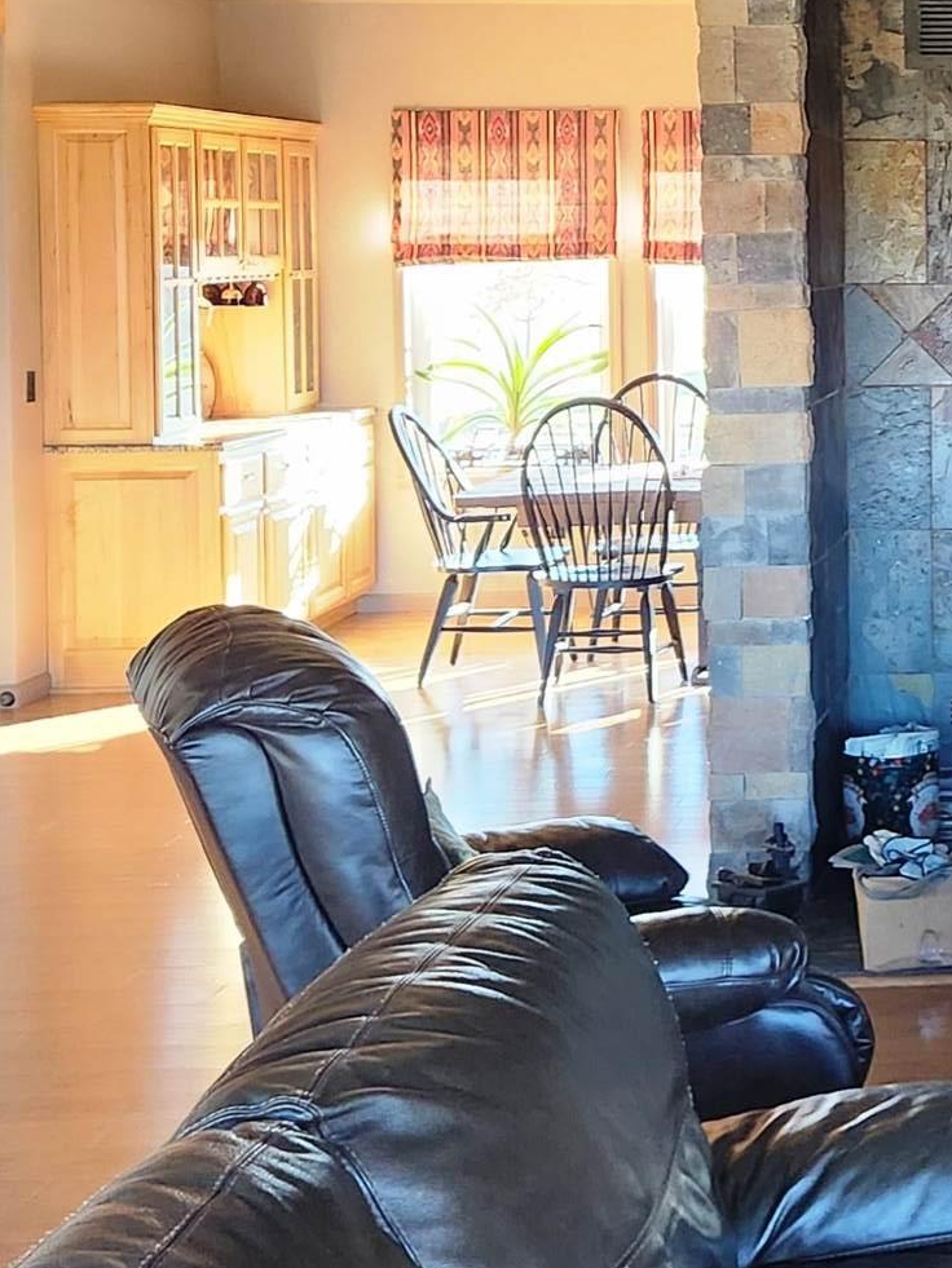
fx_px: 2640
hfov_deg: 18.7
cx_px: 1303
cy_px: 315
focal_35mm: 72
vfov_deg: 26.7
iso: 320
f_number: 1.8
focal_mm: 5.4
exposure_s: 1/120
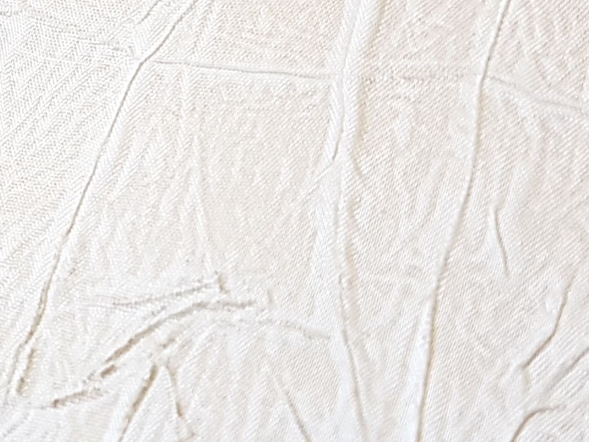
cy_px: -17
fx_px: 1276
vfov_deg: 19.0
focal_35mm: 75
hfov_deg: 22.6
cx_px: -220
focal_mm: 4.2
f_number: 1.7
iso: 100
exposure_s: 1/100
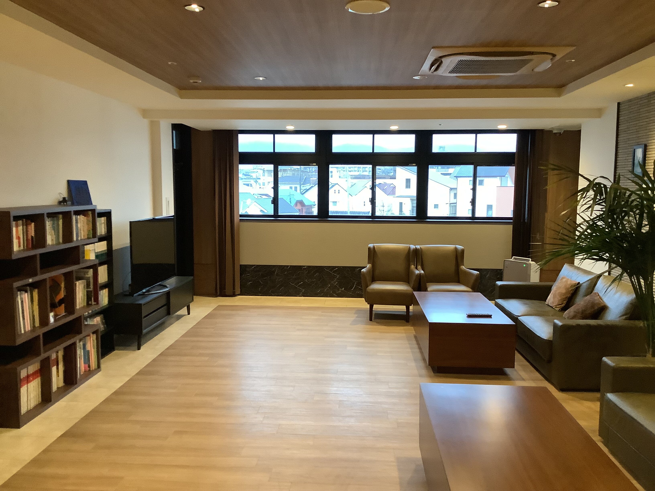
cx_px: 328
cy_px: 246
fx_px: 587
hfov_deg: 58.4
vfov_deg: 45.4
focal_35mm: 31
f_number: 2.4
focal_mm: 3.3
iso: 320
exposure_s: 1/40
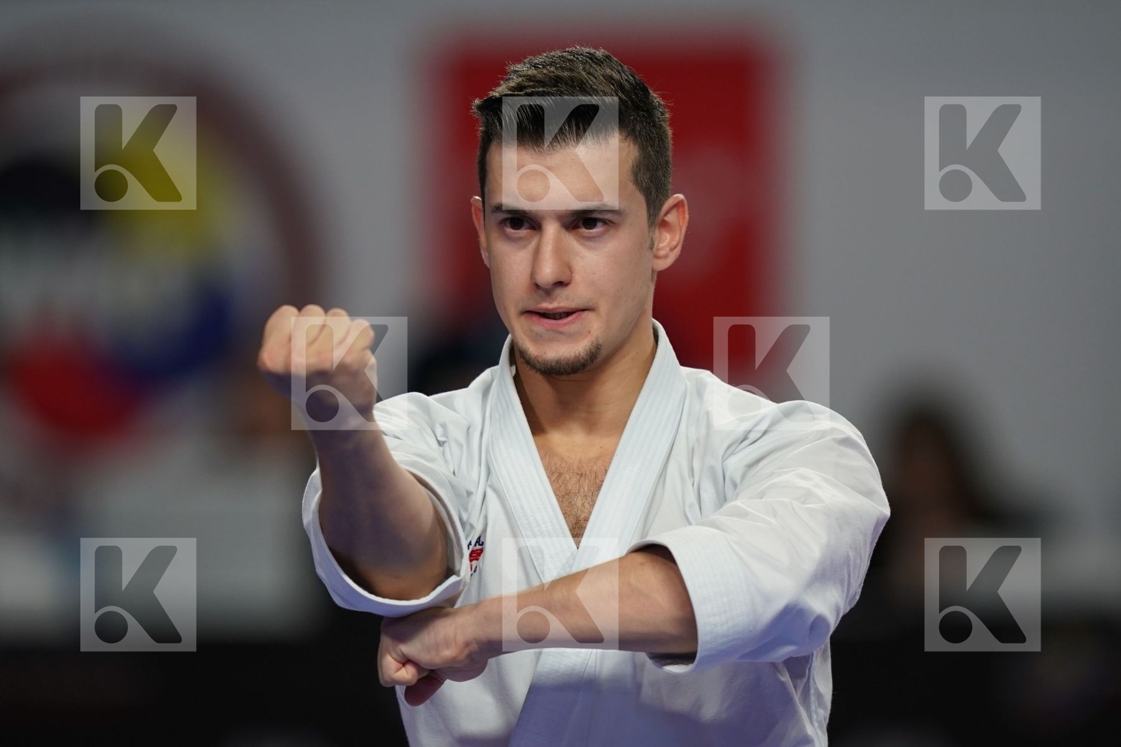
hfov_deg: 3.4
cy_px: 374
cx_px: 560
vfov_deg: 2.3
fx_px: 18682
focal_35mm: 600
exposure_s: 1/500
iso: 640
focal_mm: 400
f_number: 2.8
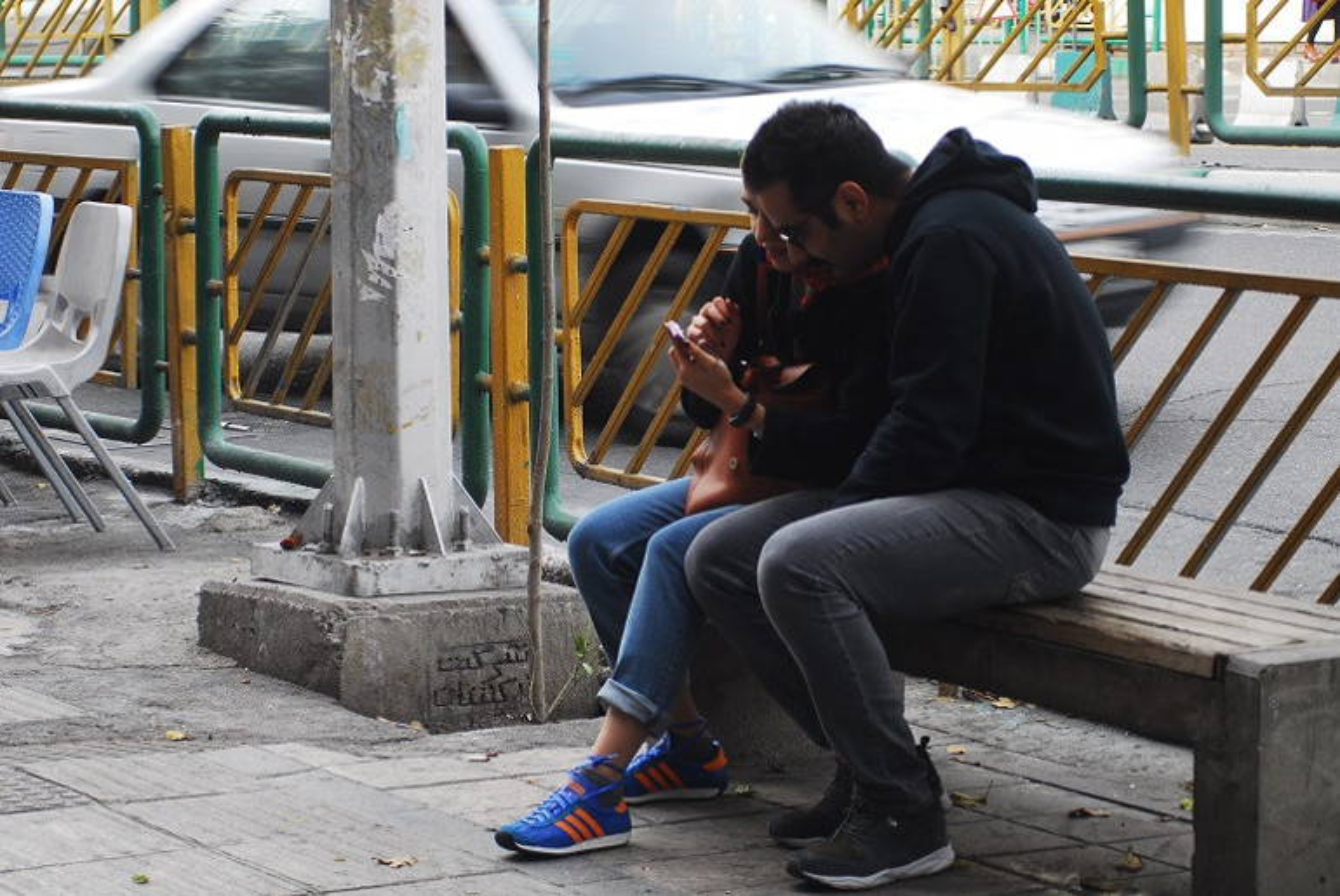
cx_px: 670
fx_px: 4471
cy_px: 448
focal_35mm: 120
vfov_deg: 11.4
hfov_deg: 17.0
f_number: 5.6
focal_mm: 80
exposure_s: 1/45
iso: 100
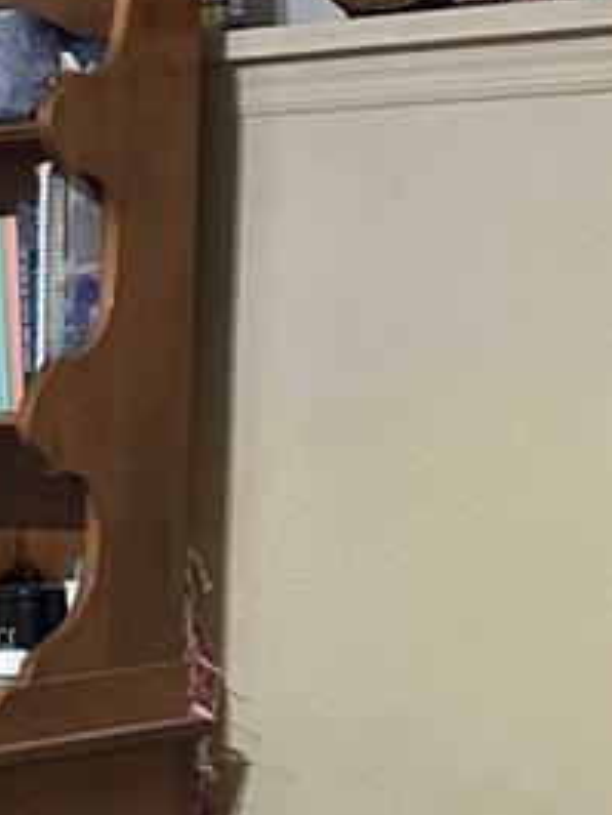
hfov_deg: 9.7
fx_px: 3203
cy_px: 883
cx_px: -813
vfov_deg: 14.2
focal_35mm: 136
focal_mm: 6.86
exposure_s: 1/120
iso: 200
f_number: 1.78
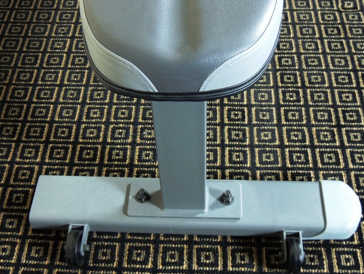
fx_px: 547
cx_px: 170
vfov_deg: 28.0
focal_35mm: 52
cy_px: 125
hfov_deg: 36.8
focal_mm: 7.1
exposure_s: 1/13
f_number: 3.3
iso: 560
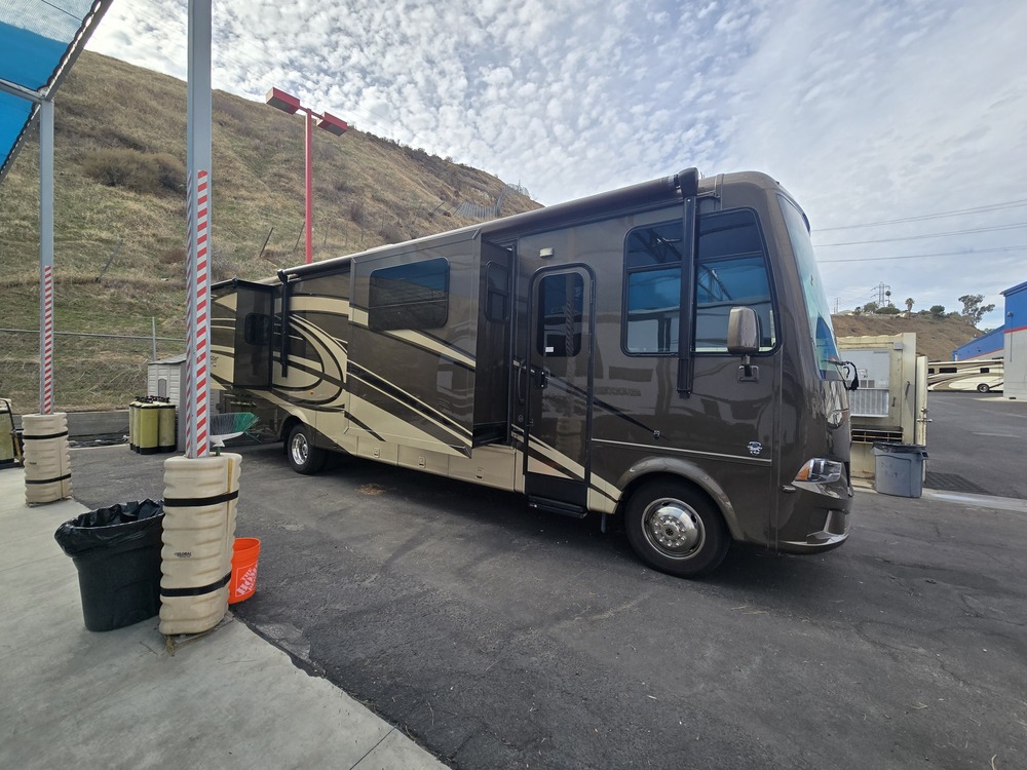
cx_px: 514
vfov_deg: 89.9
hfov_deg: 106.2
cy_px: 385
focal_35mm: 13
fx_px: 386
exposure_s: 1/1546
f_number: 2.2
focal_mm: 2.2
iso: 50
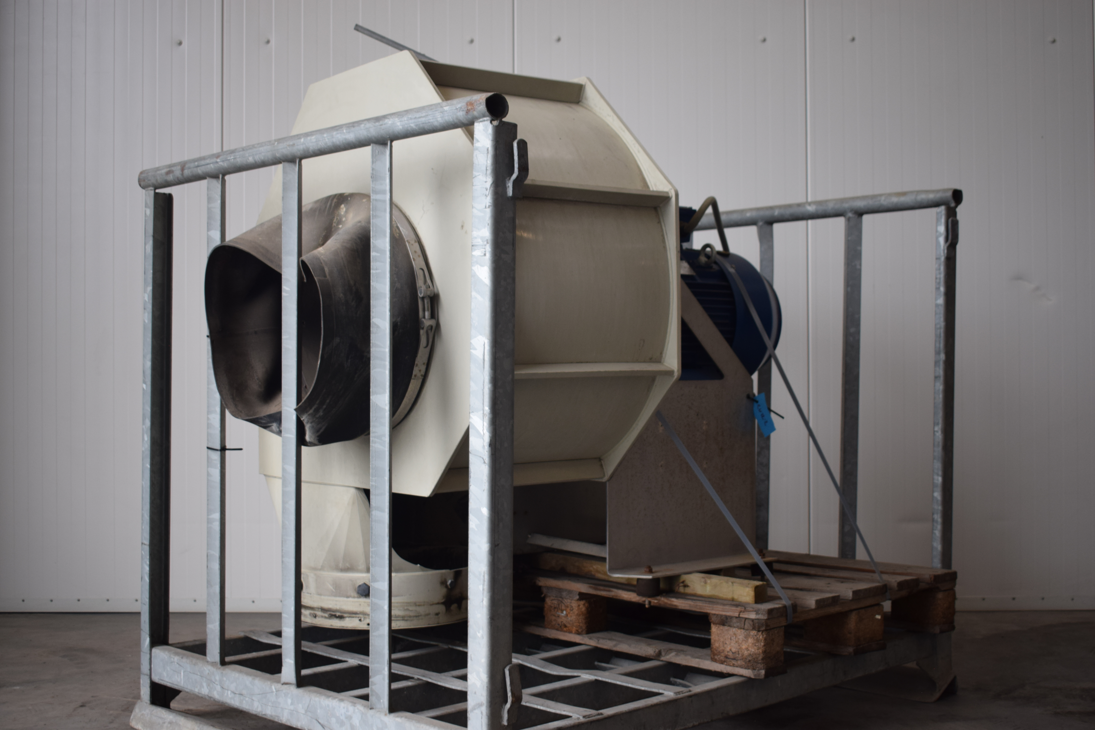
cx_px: 548
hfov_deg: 45.0
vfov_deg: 30.8
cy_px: 365
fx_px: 1323
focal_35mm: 44
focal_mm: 29
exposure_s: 1/80
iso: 400
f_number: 4.5
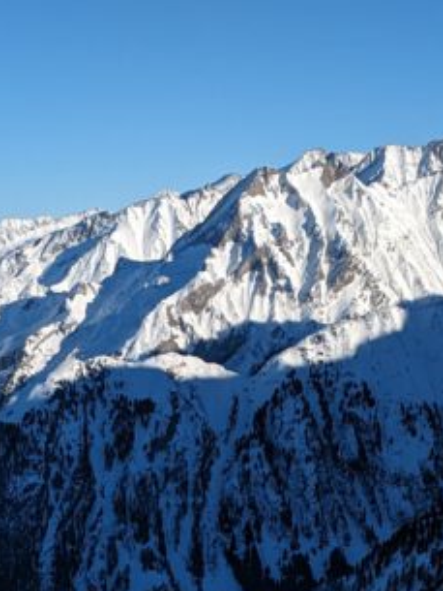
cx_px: -67
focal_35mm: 84
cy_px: 703
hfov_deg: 16.9
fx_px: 1432
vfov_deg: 21.6
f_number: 1.89
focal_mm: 5.43
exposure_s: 1/2451
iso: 40
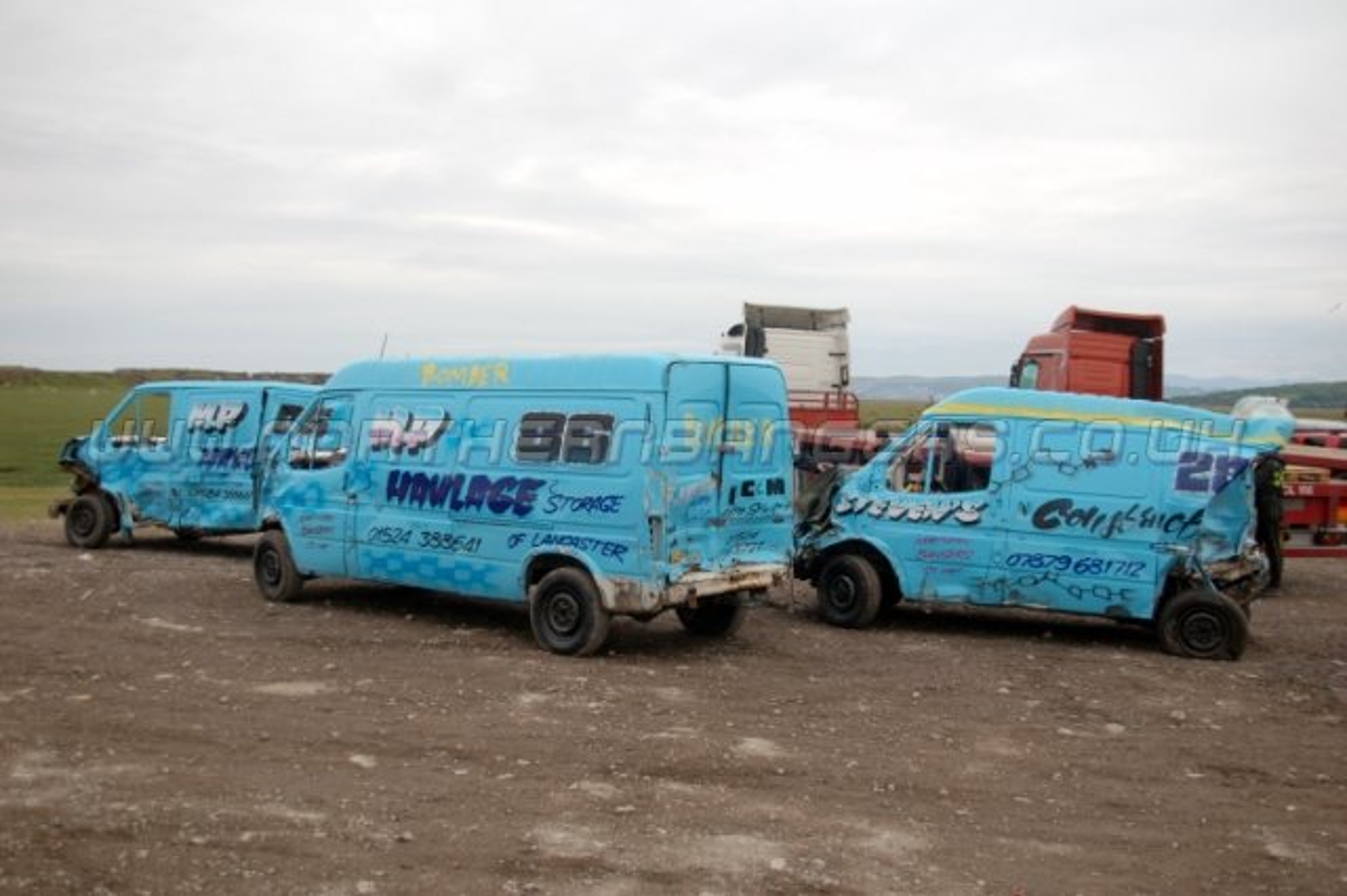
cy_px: 448
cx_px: 674
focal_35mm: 39
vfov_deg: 34.2
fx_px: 1458
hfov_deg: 49.6
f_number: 4.2
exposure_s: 1/500
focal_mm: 26
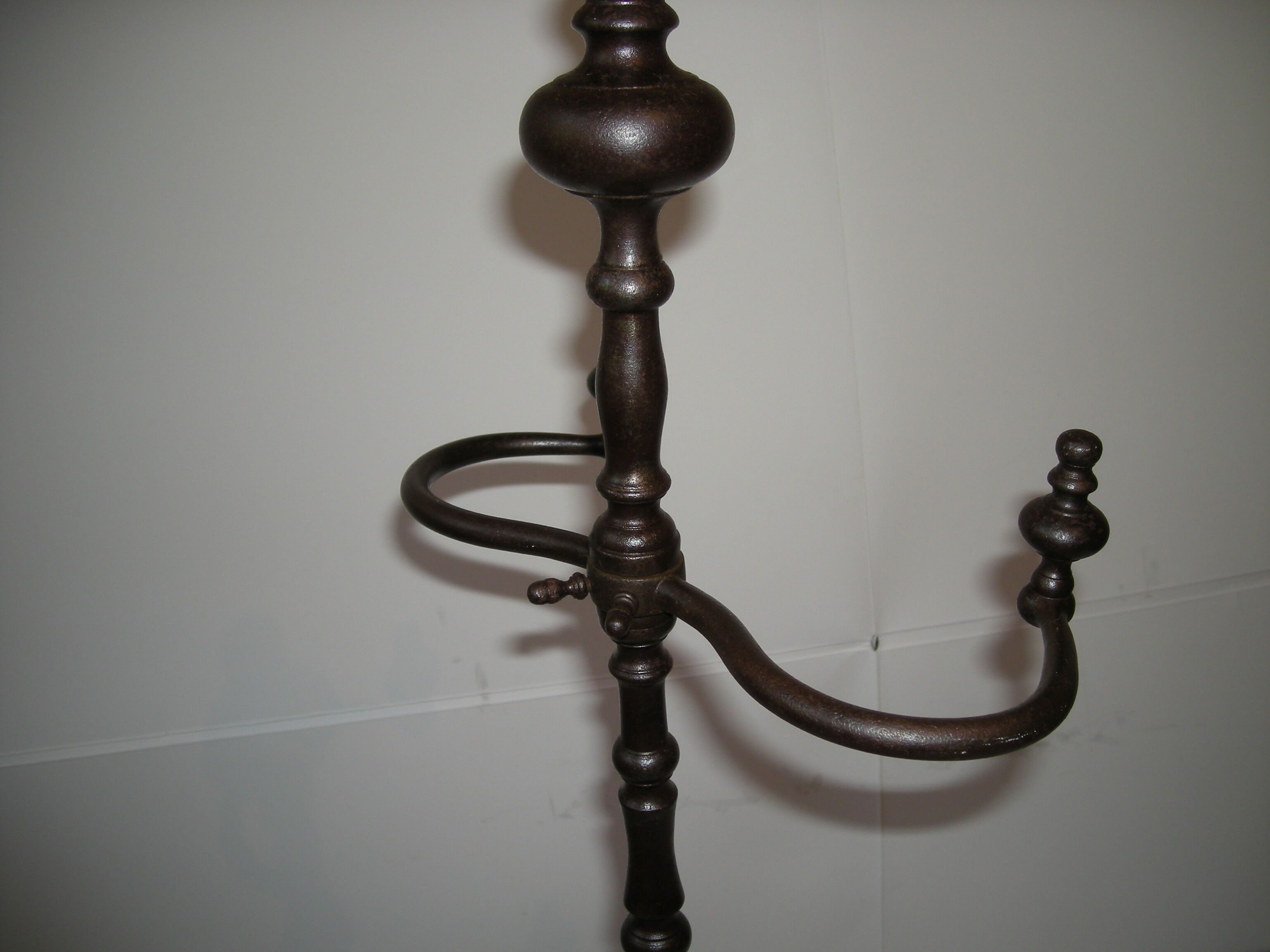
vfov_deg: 40.7
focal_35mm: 35
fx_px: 1284
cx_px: 635
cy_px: 476
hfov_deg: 52.6
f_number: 2.8
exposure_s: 1/57.5
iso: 50
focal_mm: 5.7
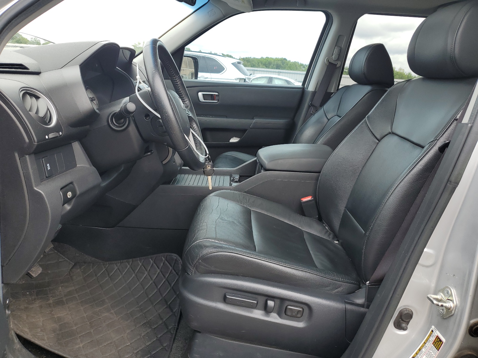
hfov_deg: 67.3
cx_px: 239
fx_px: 359
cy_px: 179
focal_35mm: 26
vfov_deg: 53.1
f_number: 1.5
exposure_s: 1/500
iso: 50
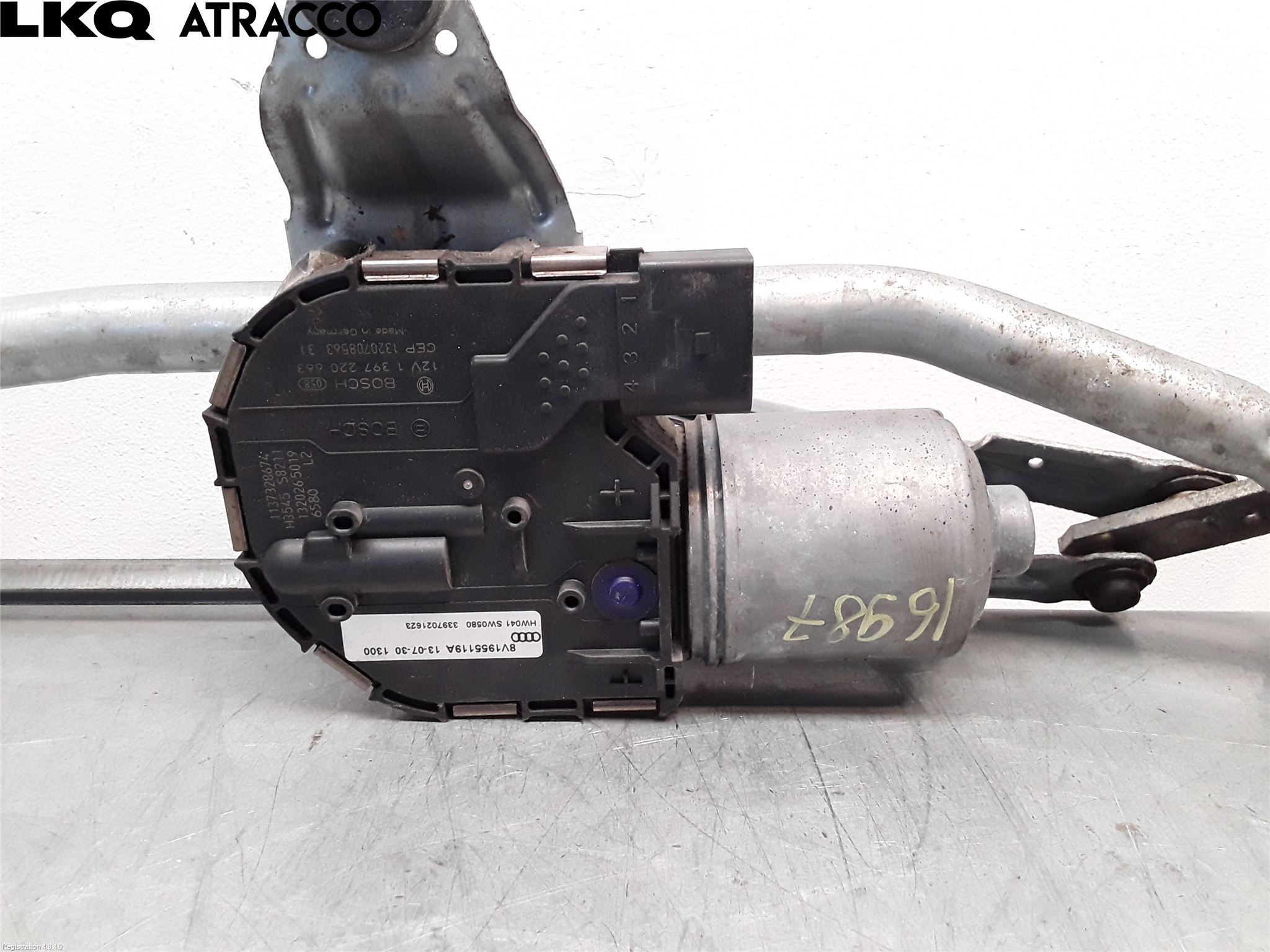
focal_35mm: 28
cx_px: 635
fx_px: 1027
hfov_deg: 63.4
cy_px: 476
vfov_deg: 49.7
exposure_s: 1/100
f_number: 1.9
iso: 100
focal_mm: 2.91
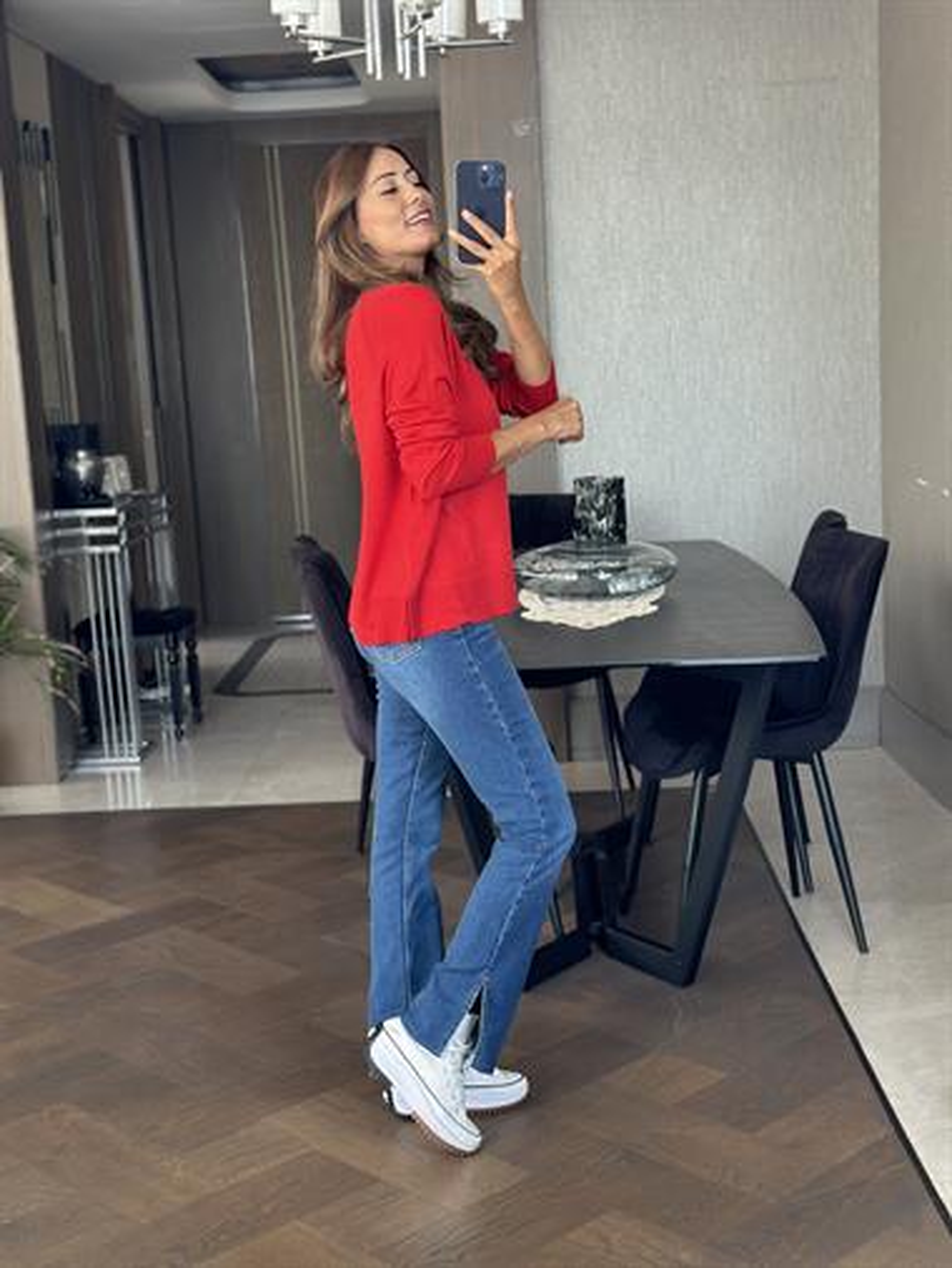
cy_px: 634
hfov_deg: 30.3
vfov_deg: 39.6
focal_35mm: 48
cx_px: 476
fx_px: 1759
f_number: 1.78
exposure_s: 1/63
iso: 125
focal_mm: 6.86
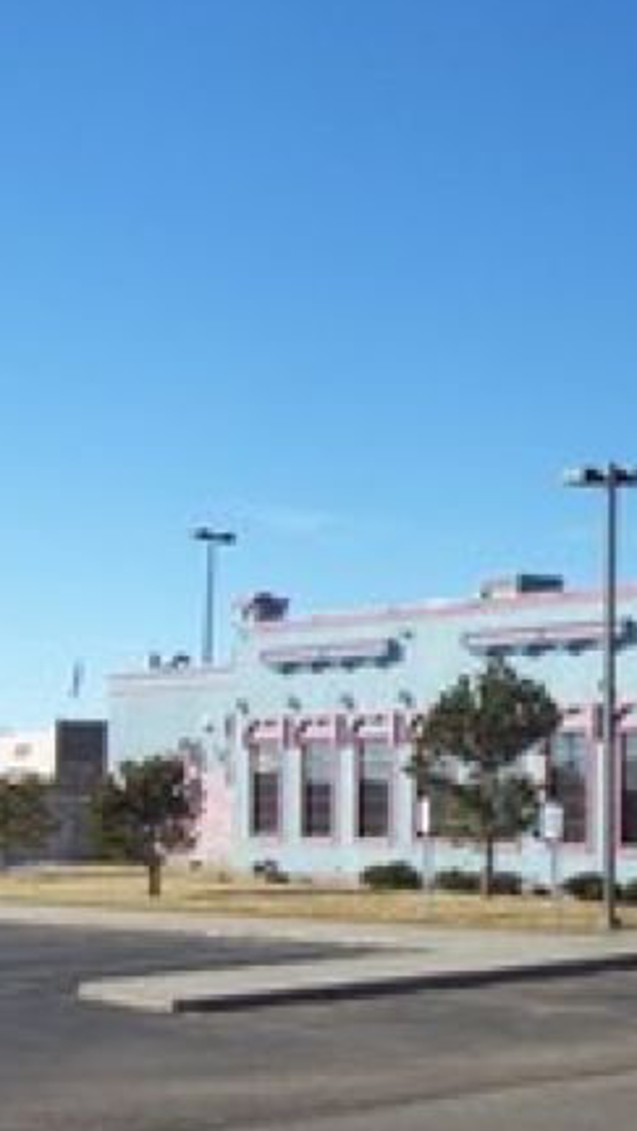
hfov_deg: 18.1
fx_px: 1918
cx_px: 725
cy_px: 640
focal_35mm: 64
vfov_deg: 32.8
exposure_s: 1/750
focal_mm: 6.3
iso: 80
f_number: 4
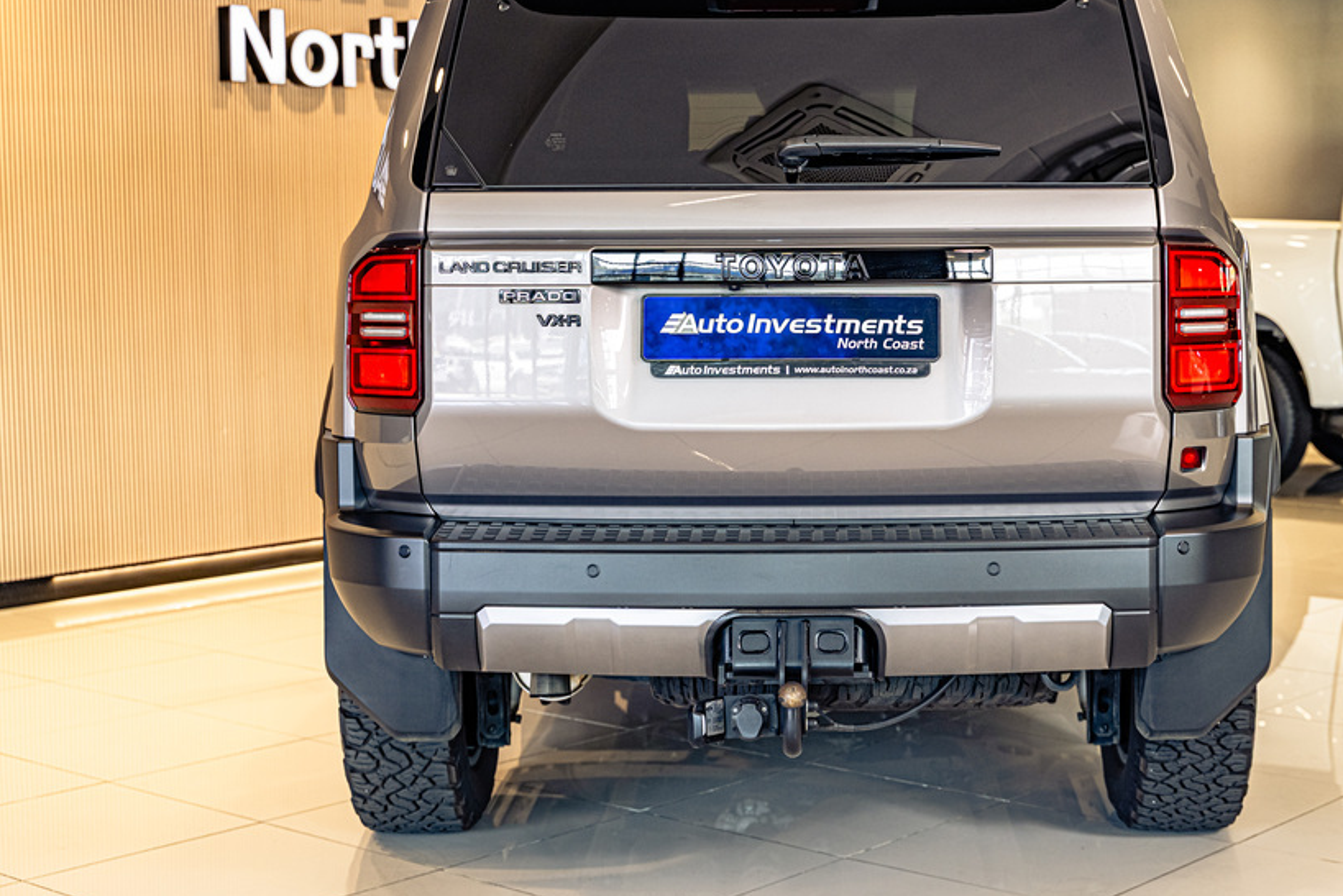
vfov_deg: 22.6
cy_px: 399
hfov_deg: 33.3
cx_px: 804
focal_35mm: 60
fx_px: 2239
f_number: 4
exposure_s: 1/125
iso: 640
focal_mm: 48
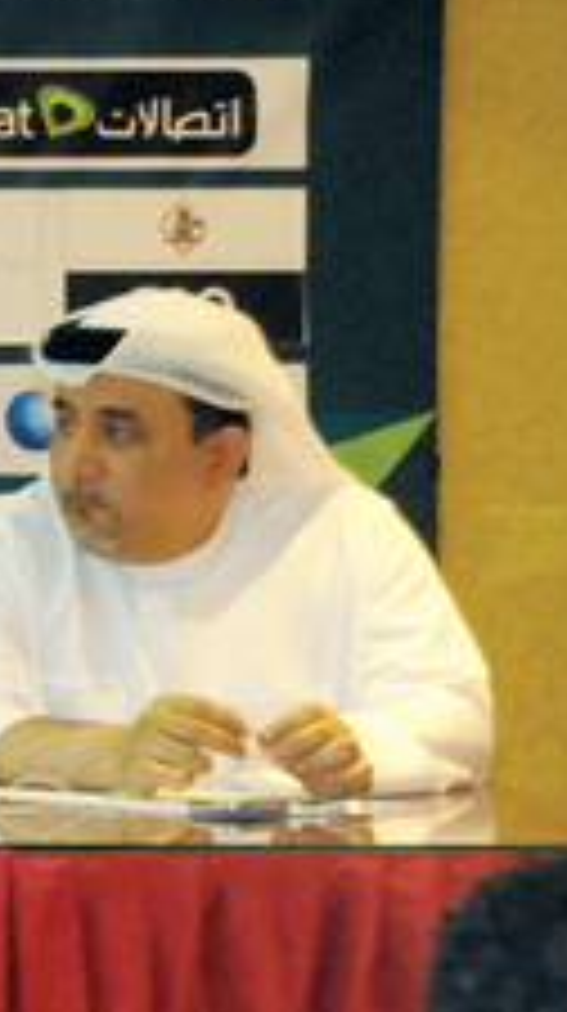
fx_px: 4559
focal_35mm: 170
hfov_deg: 6.7
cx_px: -814
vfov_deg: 12.7
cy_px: 344
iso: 3200
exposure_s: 1/100
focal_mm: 38
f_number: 4.5
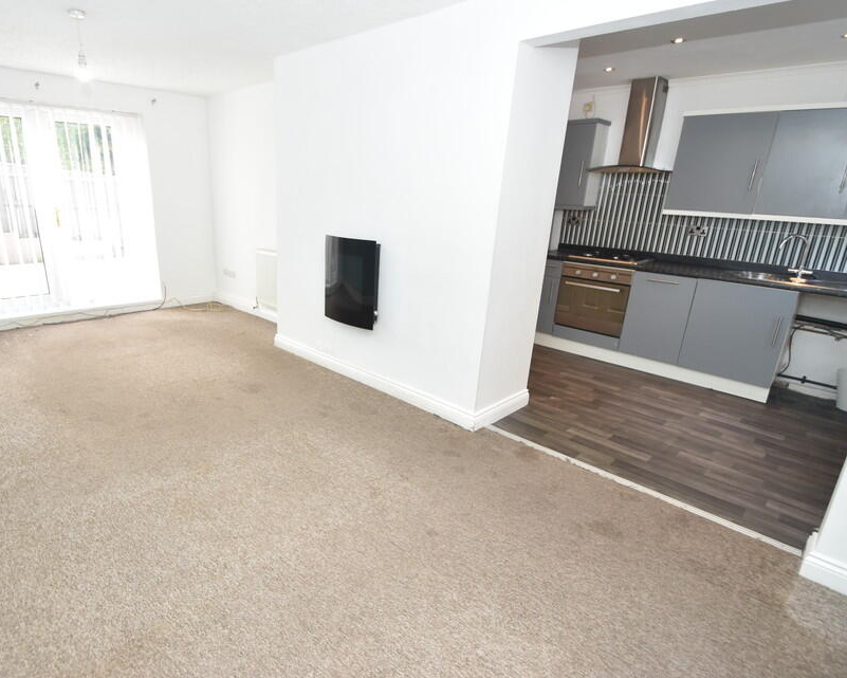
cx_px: 357
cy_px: 327
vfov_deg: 73.8
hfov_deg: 85.7
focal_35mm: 18
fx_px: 451
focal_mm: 10
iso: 720
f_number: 5.6
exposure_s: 1/125
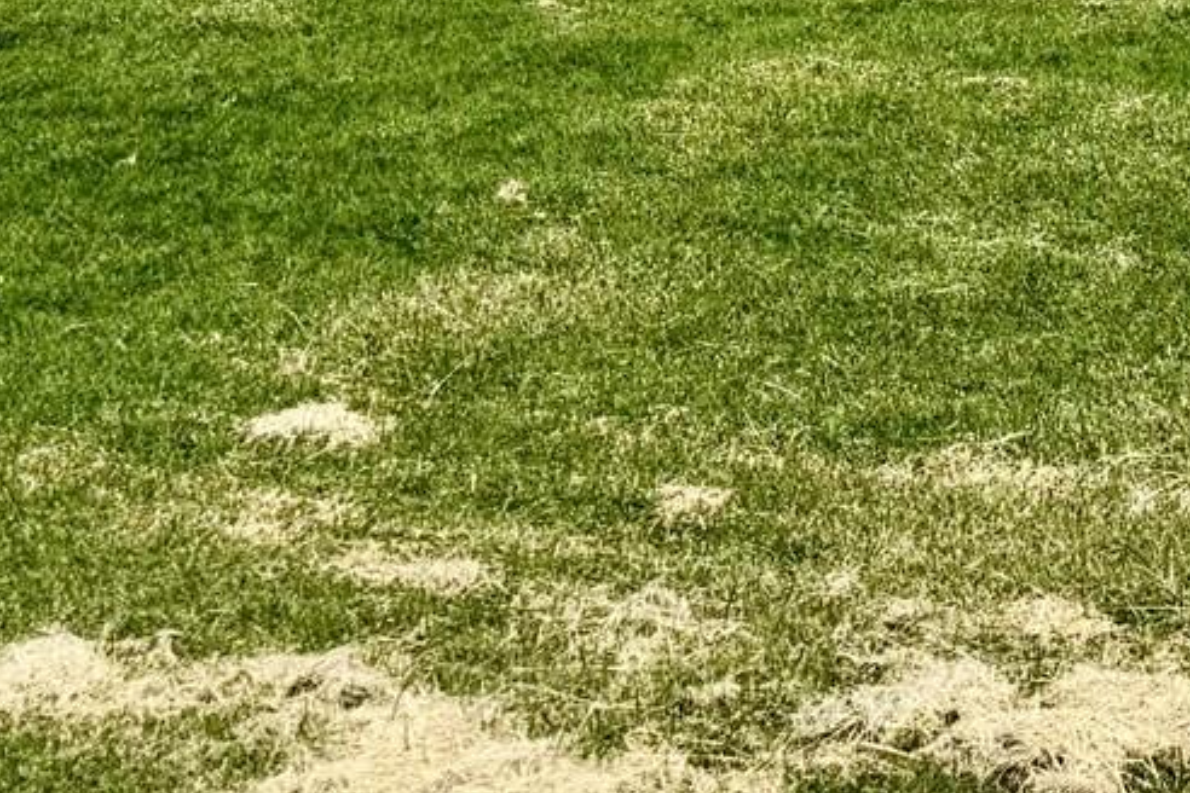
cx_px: 1884
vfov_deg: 11.3
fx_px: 3438
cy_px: -1020
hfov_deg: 17.3
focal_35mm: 104
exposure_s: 1/9009
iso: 80
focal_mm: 6.76
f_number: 1.78
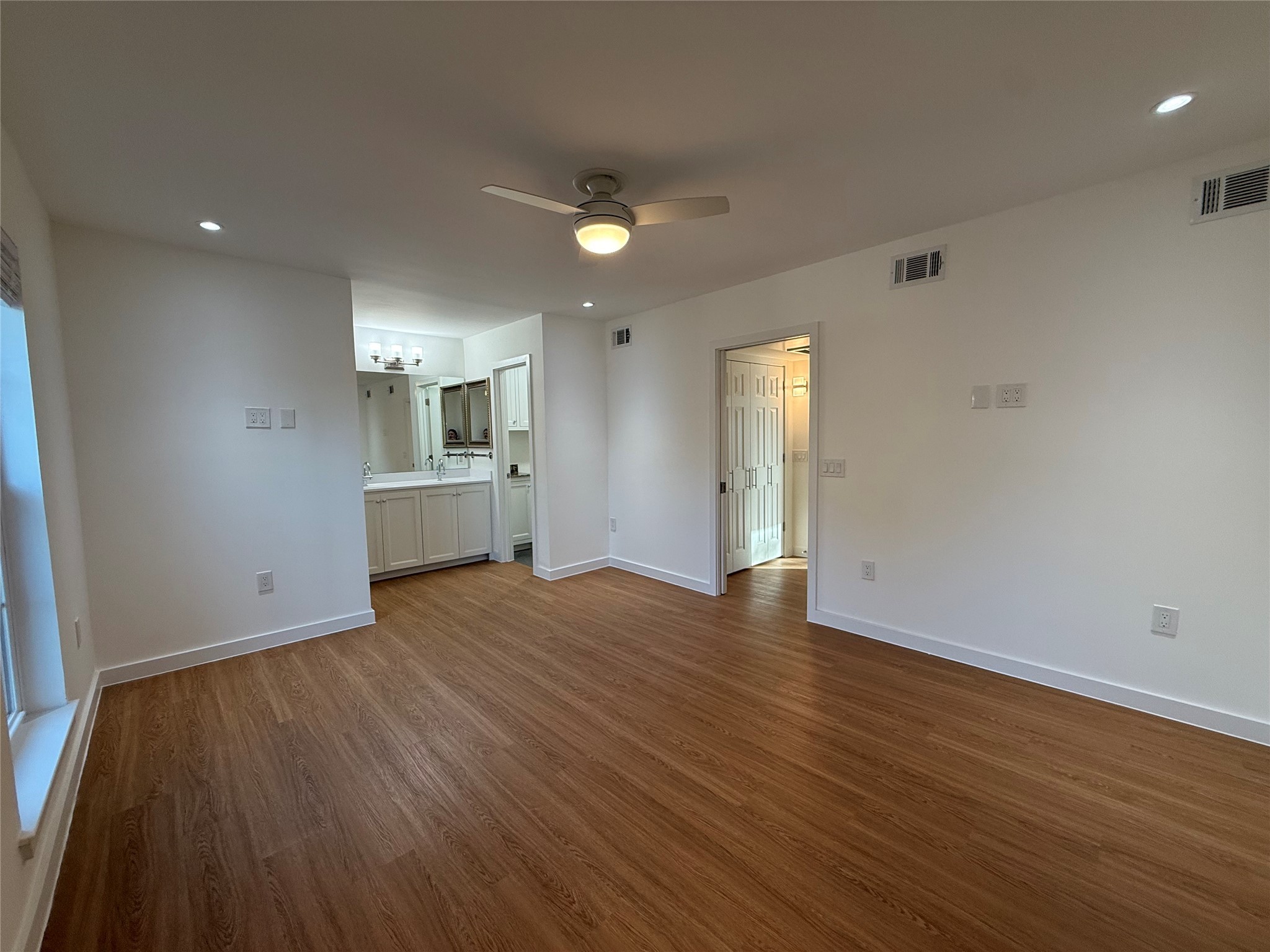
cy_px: 476
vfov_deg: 85.7
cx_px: 635
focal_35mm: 14
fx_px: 514
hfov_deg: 102.1
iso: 125
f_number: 2.2
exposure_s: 1/120
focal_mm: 2.22
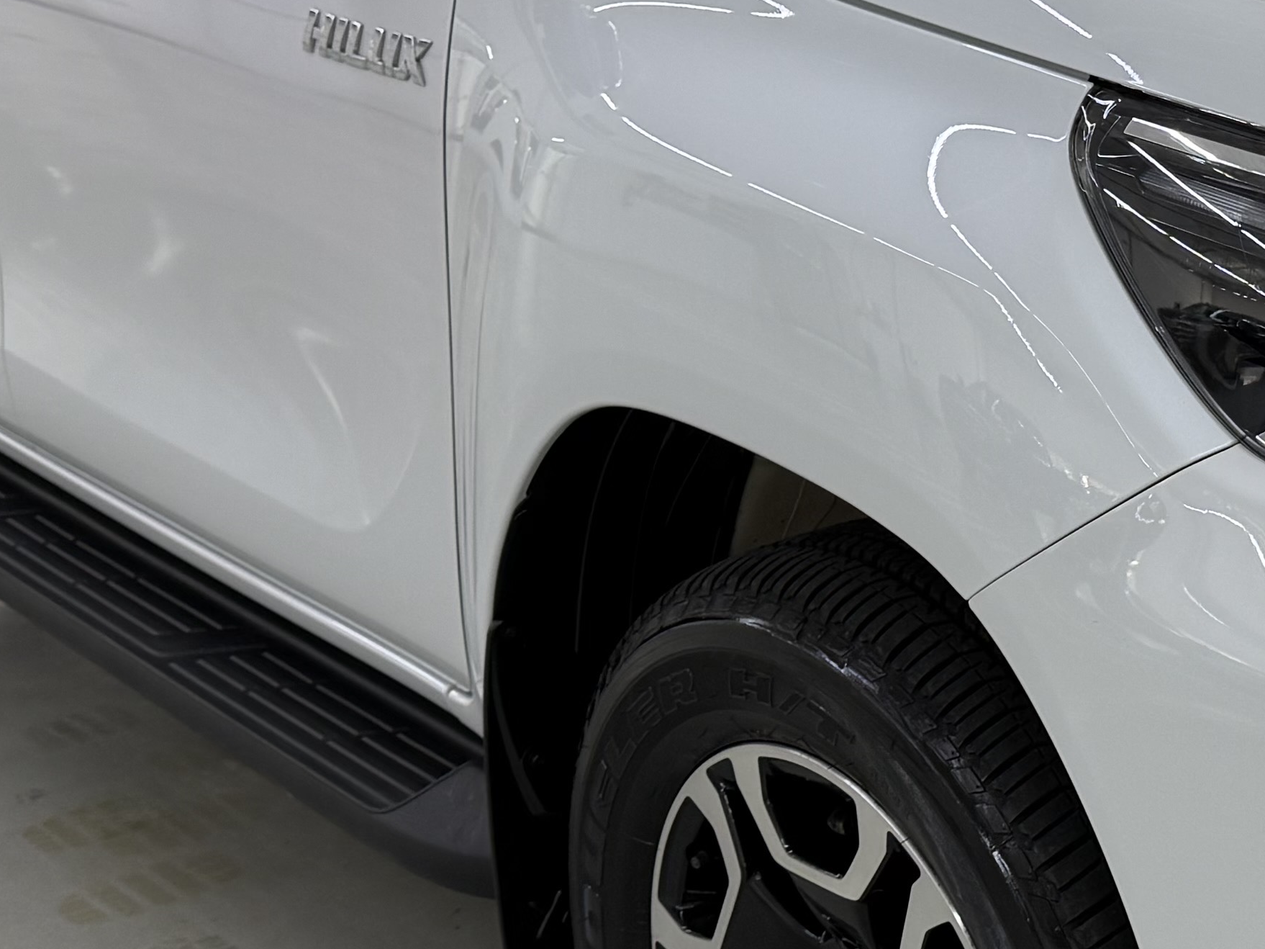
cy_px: 463
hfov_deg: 24.2
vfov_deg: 18.9
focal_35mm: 78
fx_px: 2850
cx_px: 1195
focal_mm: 6.76
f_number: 1.78
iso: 125
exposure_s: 1/121
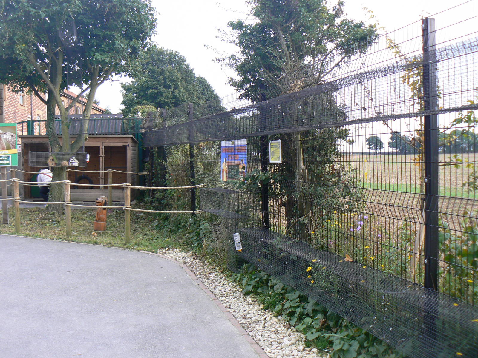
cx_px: 239
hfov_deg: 51.4
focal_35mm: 36
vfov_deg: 39.7
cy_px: 179
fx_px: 497
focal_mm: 6
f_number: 4
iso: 80
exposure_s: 1/60
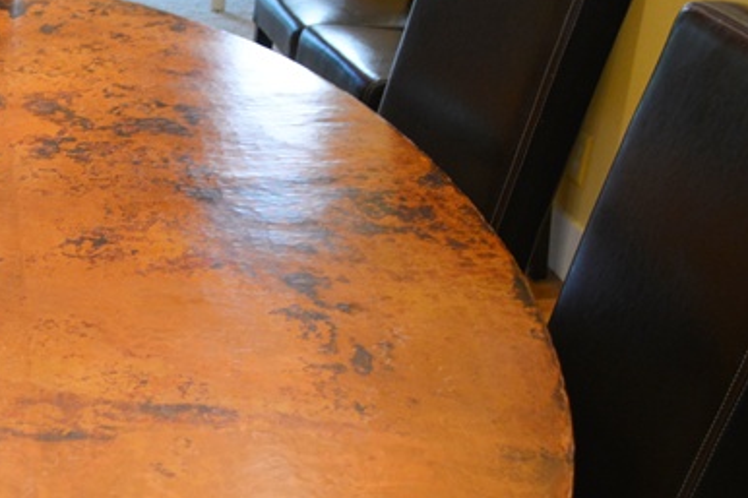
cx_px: -50
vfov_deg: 21.2
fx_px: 1308
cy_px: 428
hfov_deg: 29.2
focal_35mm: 63
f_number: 4
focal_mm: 18
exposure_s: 1/60
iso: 800
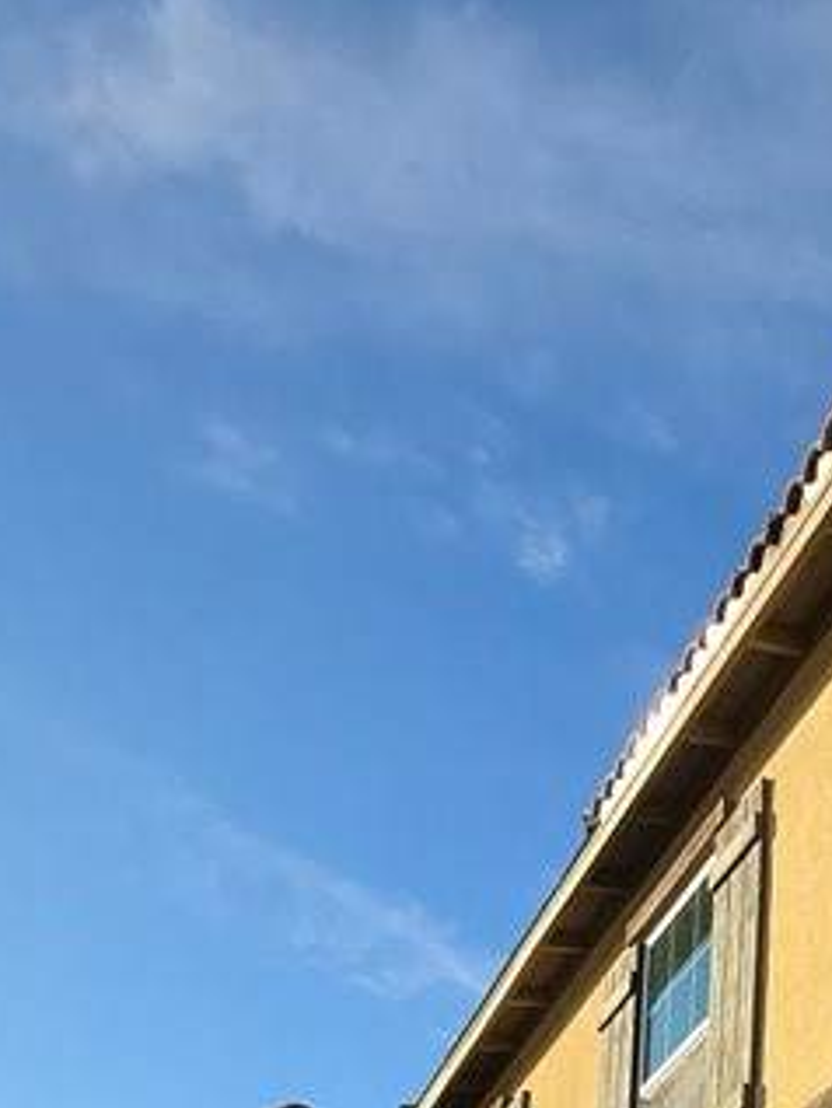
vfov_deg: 29.6
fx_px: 1345
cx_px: 1210
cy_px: 1615
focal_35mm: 42
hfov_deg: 26.3
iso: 40
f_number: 1.9
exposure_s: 1/1182
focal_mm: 2.2
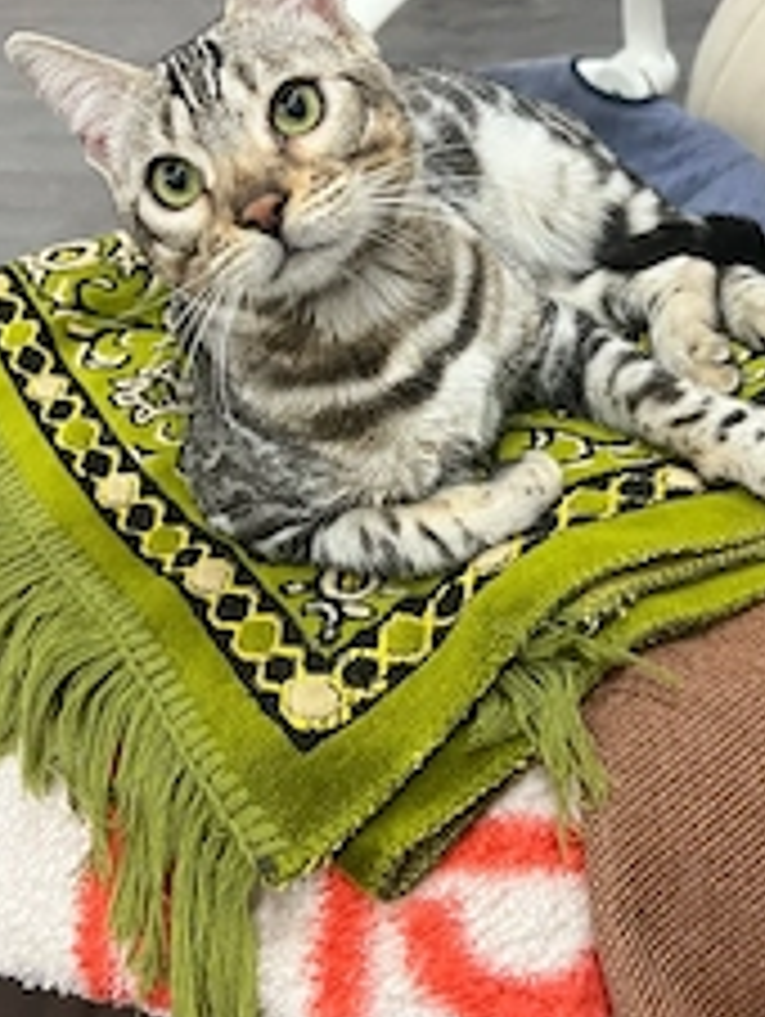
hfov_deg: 31.6
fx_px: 1353
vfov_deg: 40.5
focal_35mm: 46
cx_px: 414
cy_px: 315
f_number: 1.5
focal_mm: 5.7
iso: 320
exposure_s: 1/50
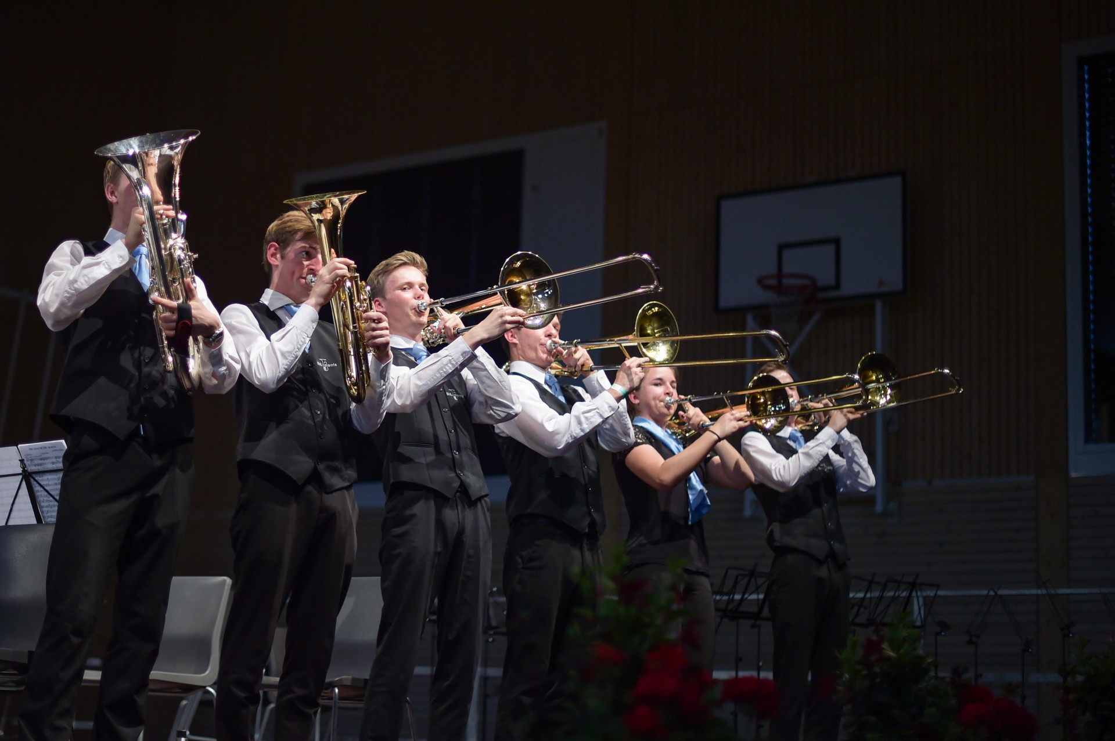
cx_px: 558
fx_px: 1547
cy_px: 370
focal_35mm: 50
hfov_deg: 39.6
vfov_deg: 27.0
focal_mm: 50
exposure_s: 1/1600
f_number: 1.6
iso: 1000
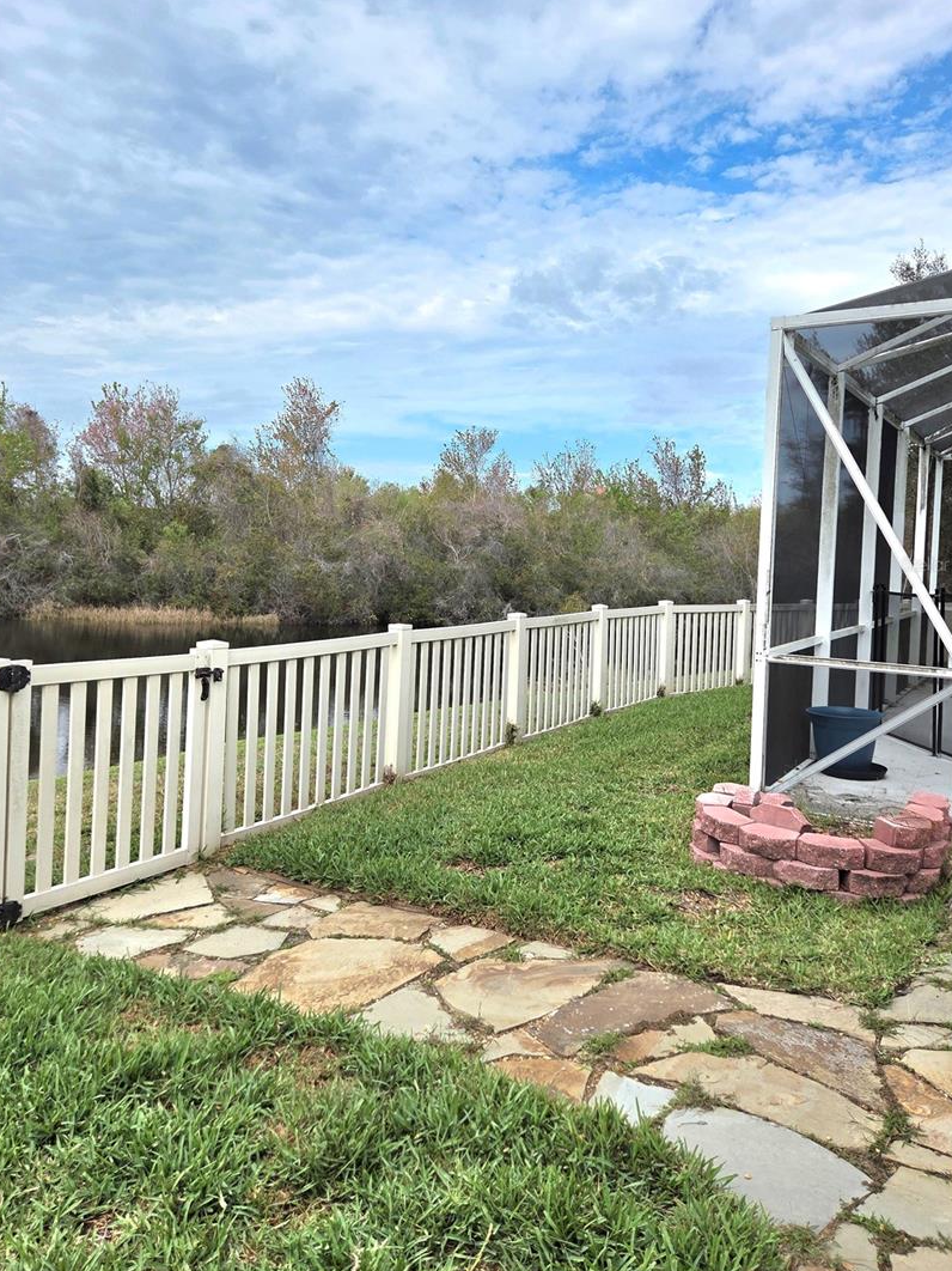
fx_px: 954
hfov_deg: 53.0
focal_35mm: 26
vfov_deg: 67.1
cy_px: 564
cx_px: 448
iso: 80
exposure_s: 1/10000
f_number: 1.8
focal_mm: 5.4
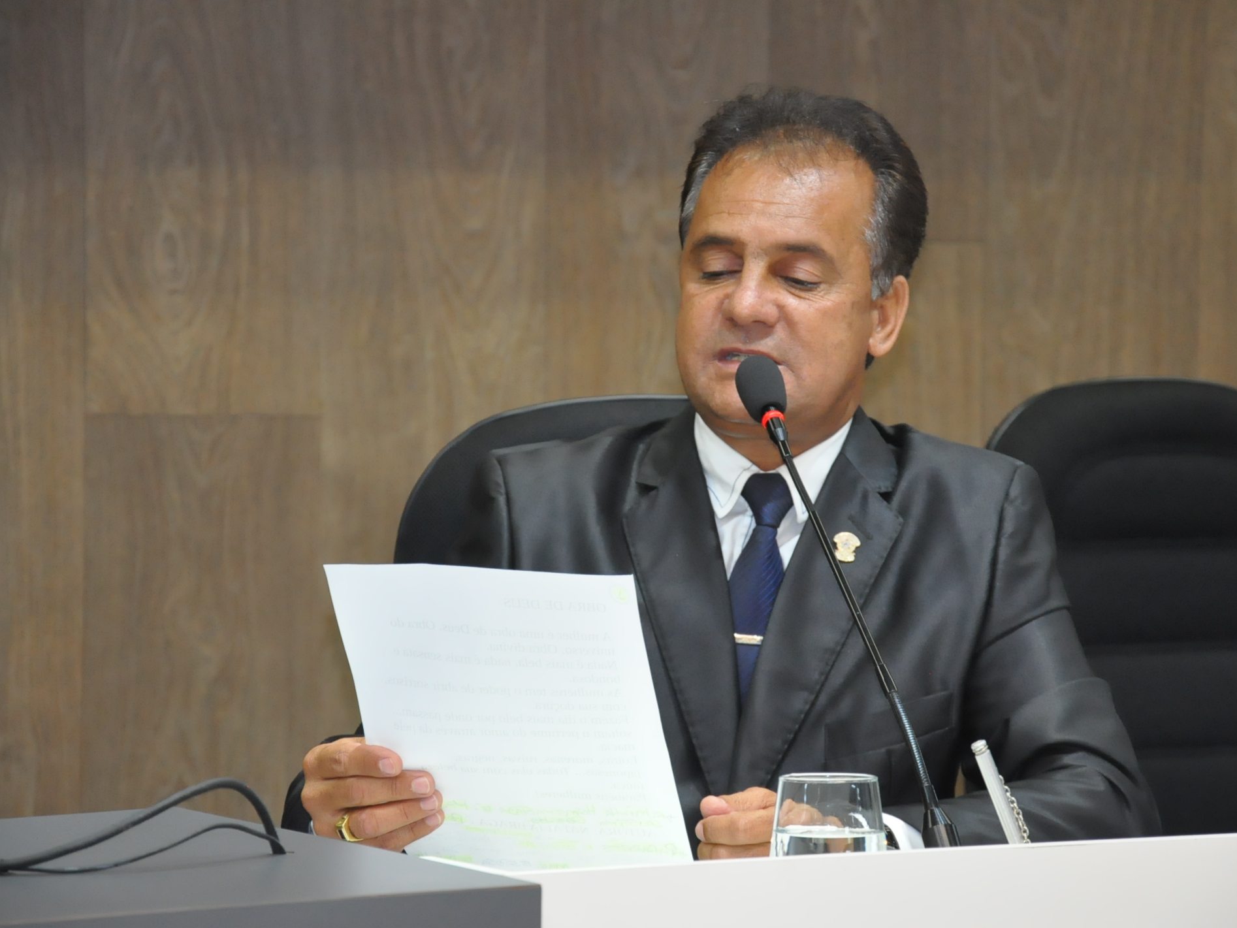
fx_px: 5361
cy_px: 464
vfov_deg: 9.9
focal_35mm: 150
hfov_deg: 13.2
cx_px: 647
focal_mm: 92
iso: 2000
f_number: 5.6
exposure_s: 1/80
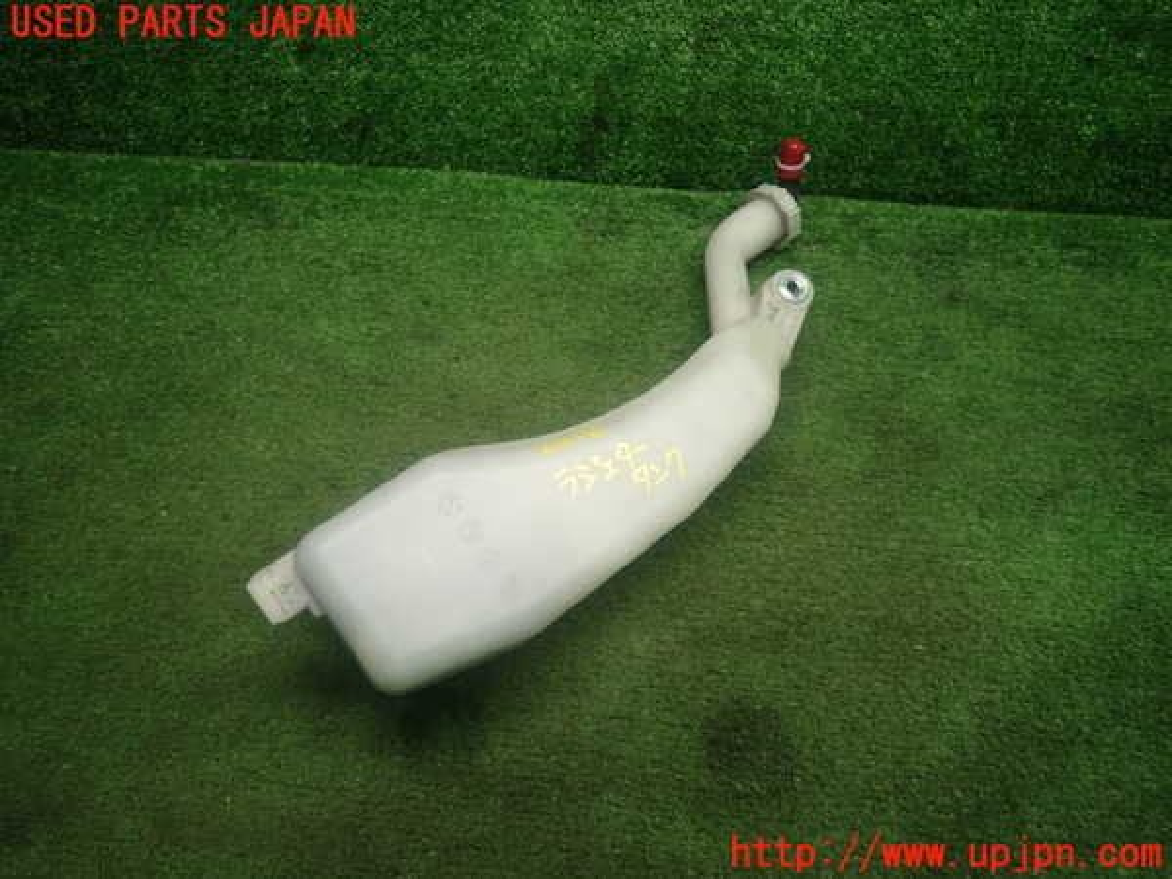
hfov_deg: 69.4
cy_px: 440
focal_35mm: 25
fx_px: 846
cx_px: 586
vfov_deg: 54.9
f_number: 2
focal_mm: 4.5
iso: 125
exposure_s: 1/60
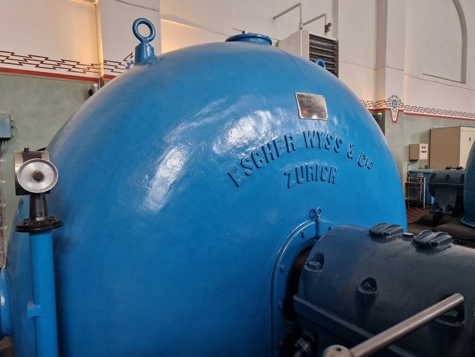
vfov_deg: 58.9
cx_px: 238
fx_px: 316
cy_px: 178
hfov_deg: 73.9
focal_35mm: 23
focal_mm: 5.4
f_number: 1.8
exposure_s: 1/100
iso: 250
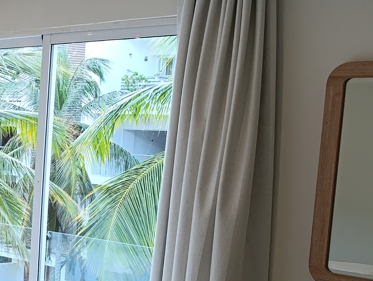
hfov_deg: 23.8
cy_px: 191
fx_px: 766
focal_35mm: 71
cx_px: -125
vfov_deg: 20.7
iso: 320
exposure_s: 1/100
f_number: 1.6
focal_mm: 6.14
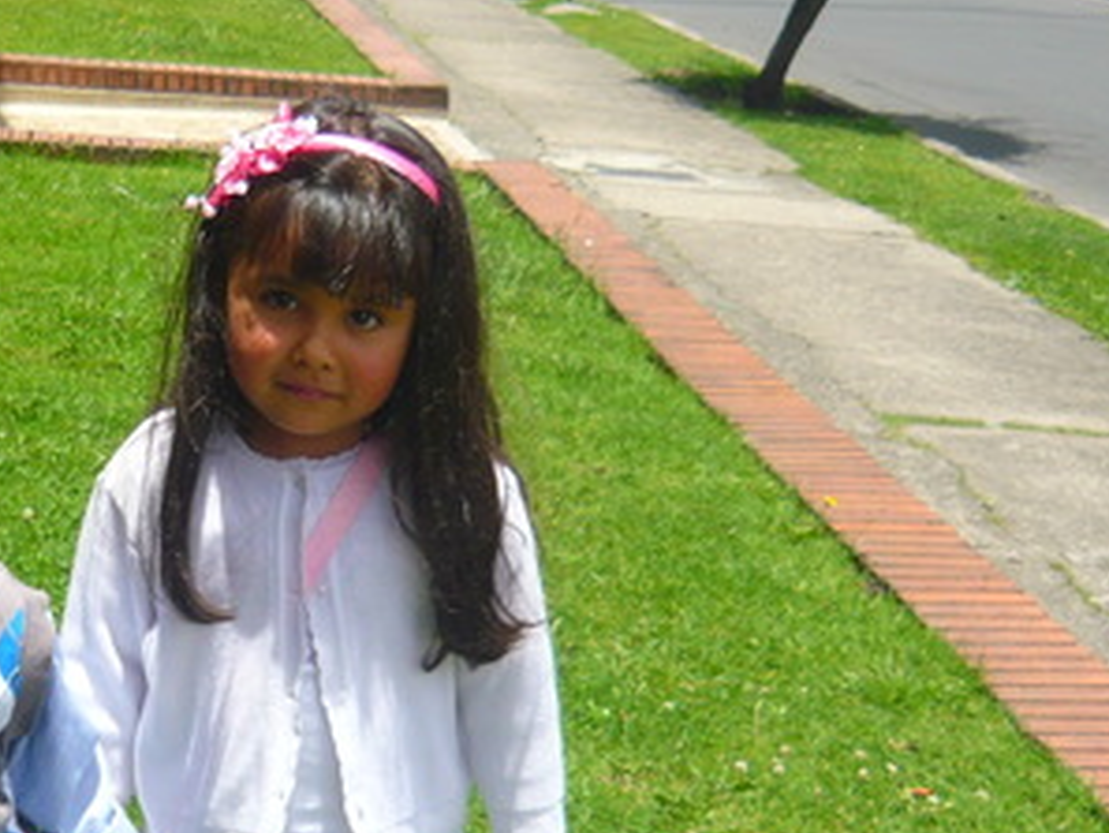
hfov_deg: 26.7
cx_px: 179
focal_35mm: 71
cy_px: 616
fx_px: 2276
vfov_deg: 20.6
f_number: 8
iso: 100
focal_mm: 5.5
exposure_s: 1/160
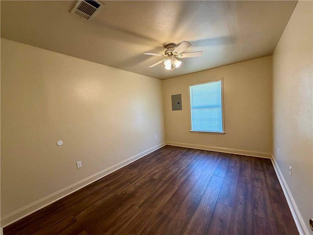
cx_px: 156
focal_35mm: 14
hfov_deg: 102.1
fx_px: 127
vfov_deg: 85.7
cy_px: 118
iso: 250
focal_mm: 2.22
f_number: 2.2
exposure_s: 1/60
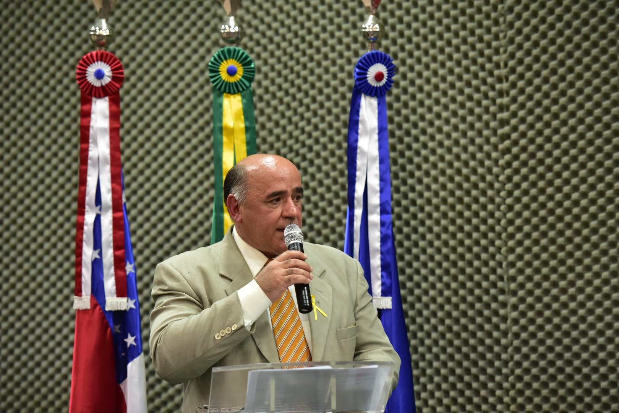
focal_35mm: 155
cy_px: 206
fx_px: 2665
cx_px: 310
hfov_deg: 13.2
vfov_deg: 8.9
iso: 2000
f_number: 2.8
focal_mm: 155
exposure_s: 1/80
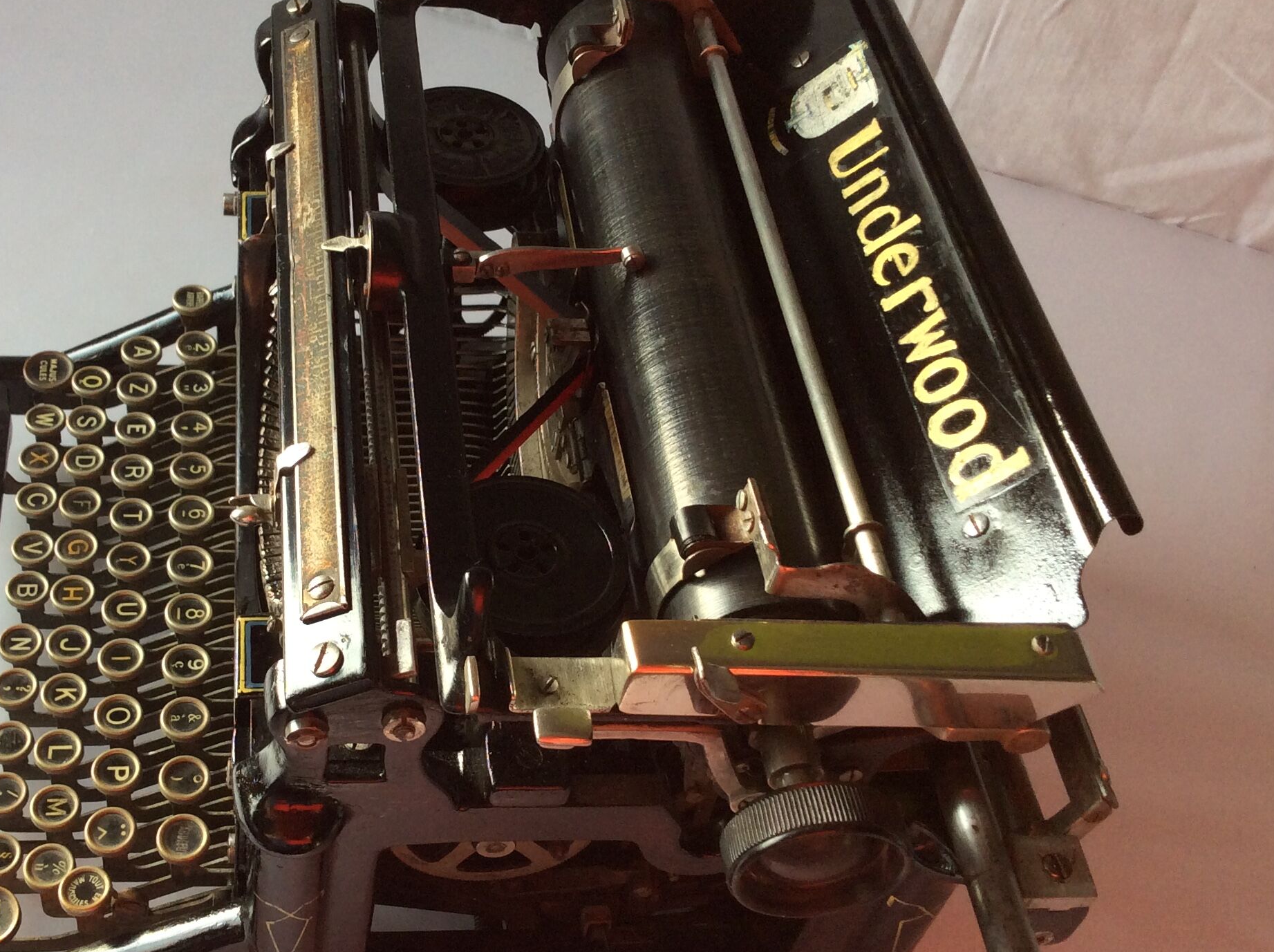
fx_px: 1654
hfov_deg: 41.5
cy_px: 510
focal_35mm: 45
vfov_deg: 32.1
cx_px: 415
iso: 50
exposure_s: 1/100
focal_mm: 3.3
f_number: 2.4
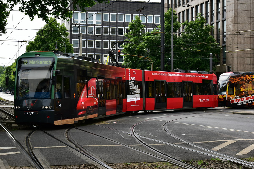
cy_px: 84
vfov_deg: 24.6
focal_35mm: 55
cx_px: 127
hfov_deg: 36.3
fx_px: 388
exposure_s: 1/2000
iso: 1250
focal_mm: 55
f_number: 7.1
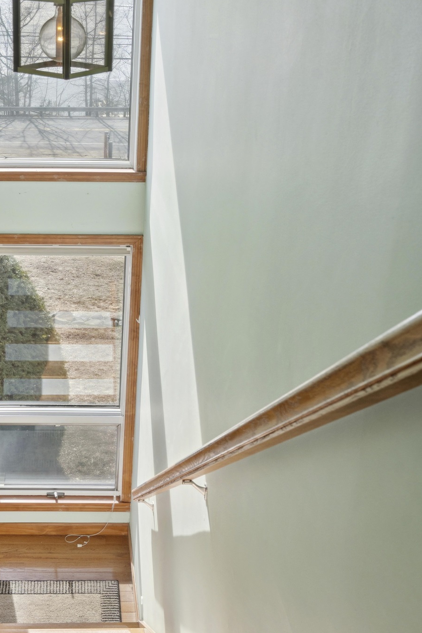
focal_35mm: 46
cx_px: 65
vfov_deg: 42.7
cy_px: 295
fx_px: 808
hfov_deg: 28.4
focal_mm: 27
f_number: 8
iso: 800
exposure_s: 1/400
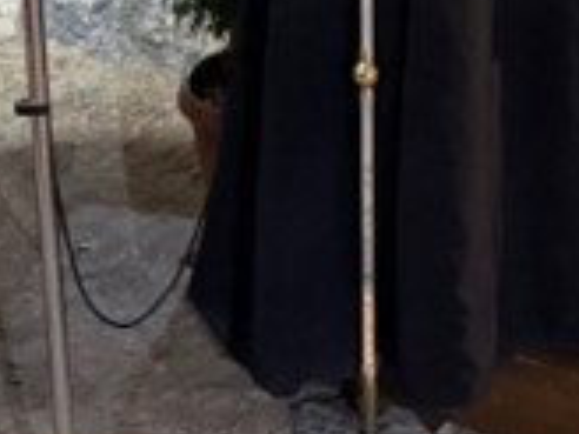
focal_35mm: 146
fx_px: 2442
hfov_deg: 13.5
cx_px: 392
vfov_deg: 9.6
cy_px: -399
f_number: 1.78
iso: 800
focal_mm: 6.76
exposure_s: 1/25
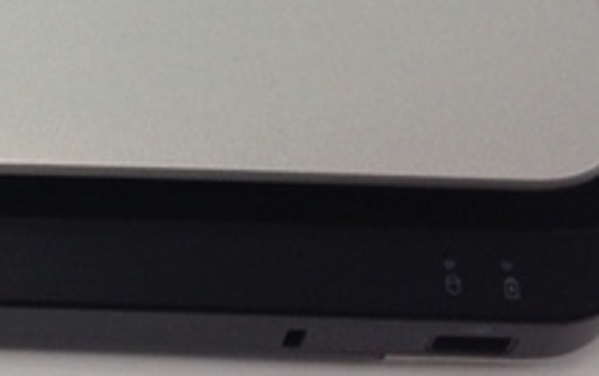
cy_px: -187
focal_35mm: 130
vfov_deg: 9.8
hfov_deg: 15.0
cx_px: -279
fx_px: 2125
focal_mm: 4.12
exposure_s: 1/33
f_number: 2.4
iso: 64
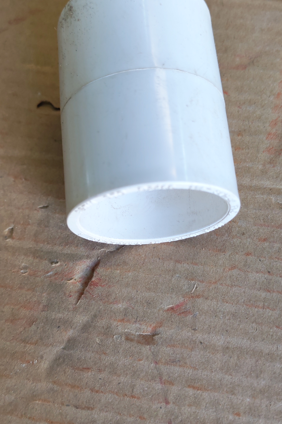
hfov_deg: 33.4
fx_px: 470
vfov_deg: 48.3
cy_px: 240
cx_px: 154
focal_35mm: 40
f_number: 1.9
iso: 320
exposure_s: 1/100
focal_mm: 6.12
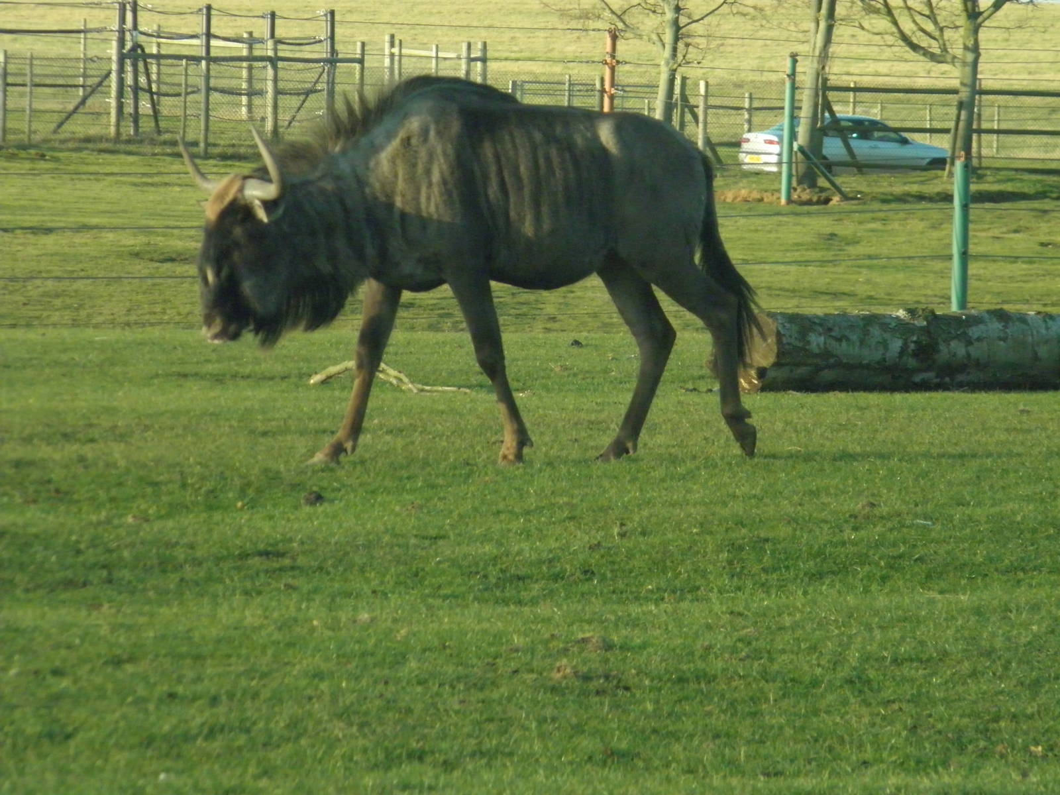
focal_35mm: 311
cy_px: 398
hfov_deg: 6.4
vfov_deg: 4.8
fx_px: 9523
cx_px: 530
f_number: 5.4
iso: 500
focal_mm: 55.7
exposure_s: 1/400
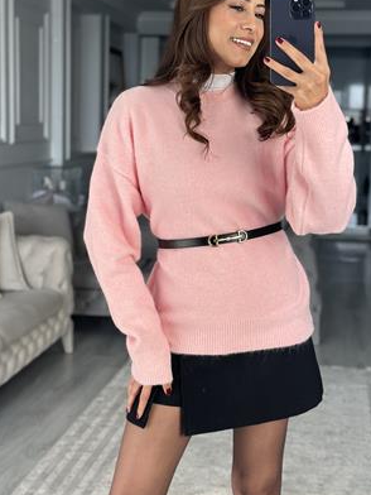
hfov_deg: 23.6
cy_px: 200
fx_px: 886
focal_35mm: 62
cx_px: 212
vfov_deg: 31.1
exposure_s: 1/332
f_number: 1.78
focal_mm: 6.86
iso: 80
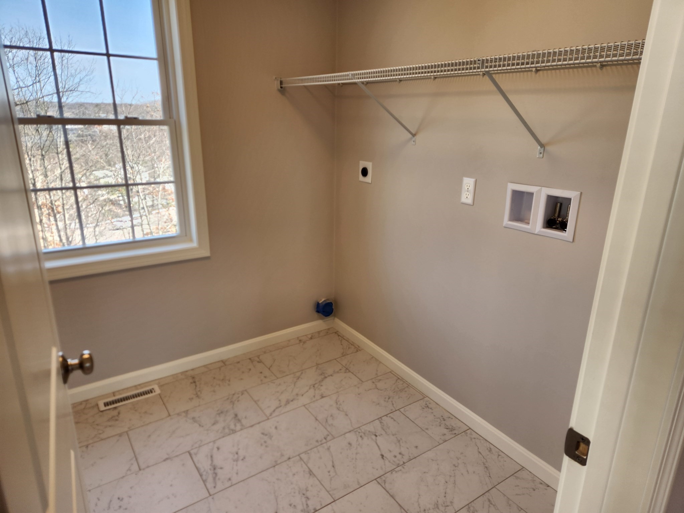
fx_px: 454
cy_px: 256
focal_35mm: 23
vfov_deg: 58.9
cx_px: 342
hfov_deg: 73.9
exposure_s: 1/120
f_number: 1.8
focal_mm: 5.4
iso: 32
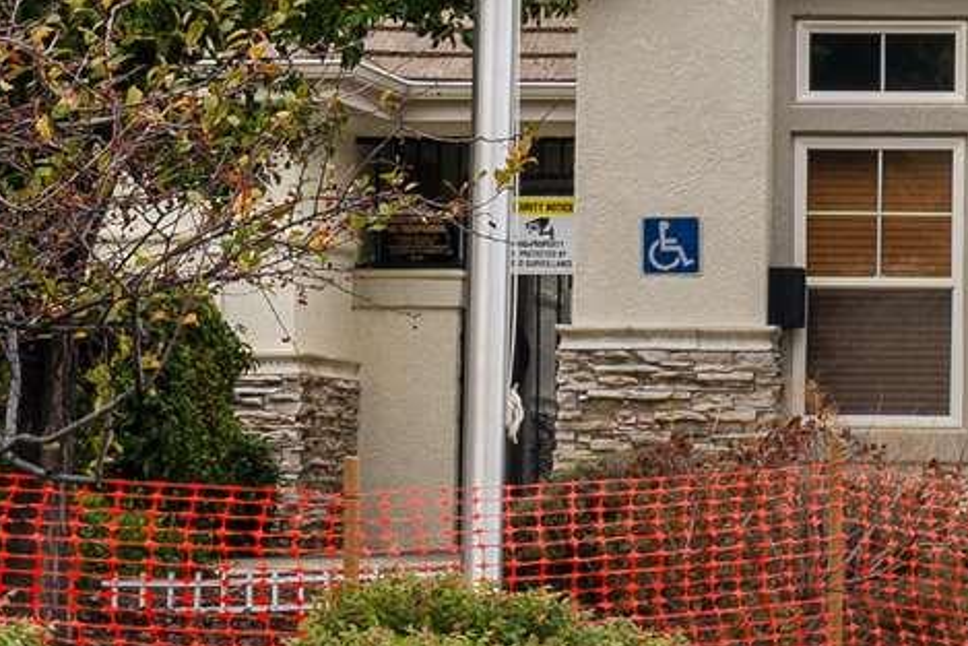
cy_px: 328
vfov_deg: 6.4
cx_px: 1728
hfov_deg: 9.1
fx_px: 5809
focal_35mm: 216
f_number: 13
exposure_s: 1/50
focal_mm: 33
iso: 100
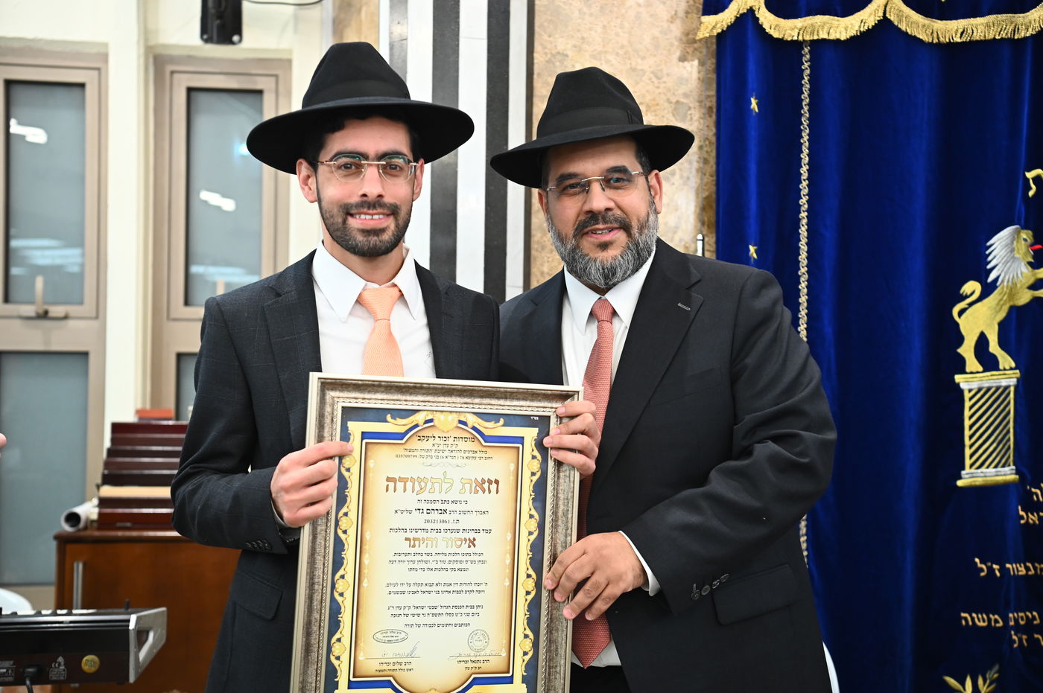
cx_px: 522
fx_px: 1447
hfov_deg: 39.6
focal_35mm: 50
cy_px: 346
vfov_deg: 26.9
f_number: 4
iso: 1600
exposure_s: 1/160
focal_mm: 50
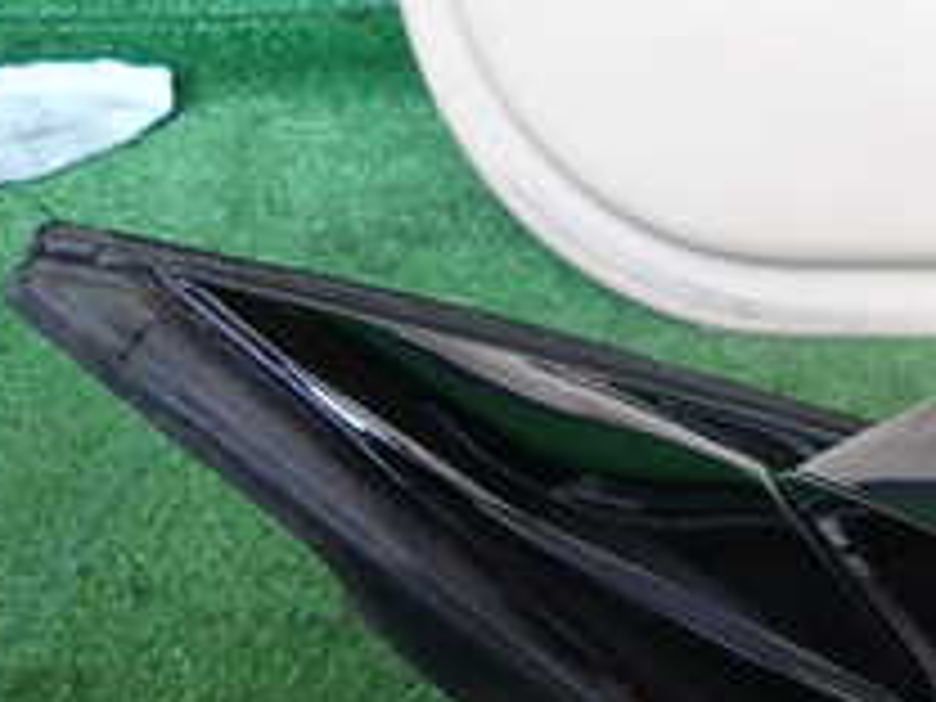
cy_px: 832
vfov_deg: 19.3
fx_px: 1947
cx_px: 1066
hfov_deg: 24.9
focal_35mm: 72
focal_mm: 4.5
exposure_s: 1/60
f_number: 2
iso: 200
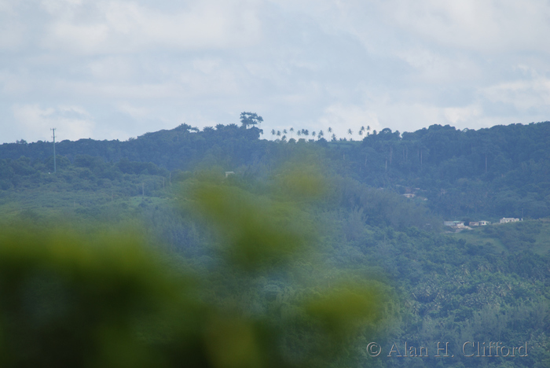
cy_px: 184
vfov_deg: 2.3
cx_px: 275
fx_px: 9174
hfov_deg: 3.4
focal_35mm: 600
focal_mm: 400
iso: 100
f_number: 5.6
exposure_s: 1/400
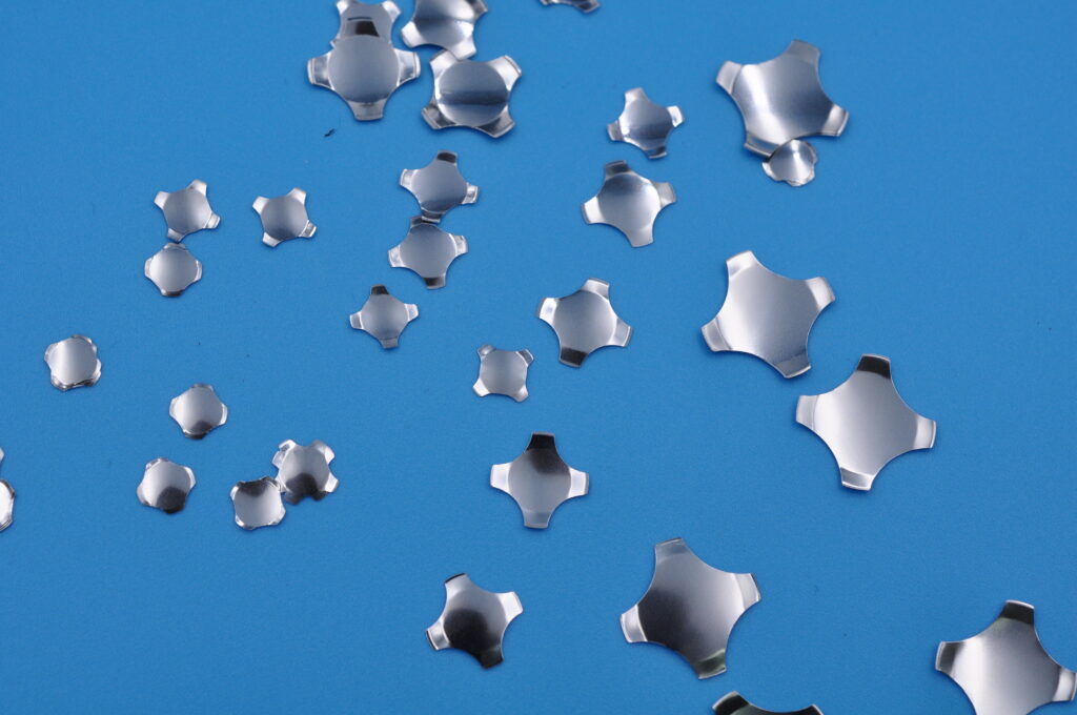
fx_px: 2689
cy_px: 358
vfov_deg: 15.1
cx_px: 538
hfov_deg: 22.6
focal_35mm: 90
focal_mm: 60
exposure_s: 1/160
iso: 400
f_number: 10
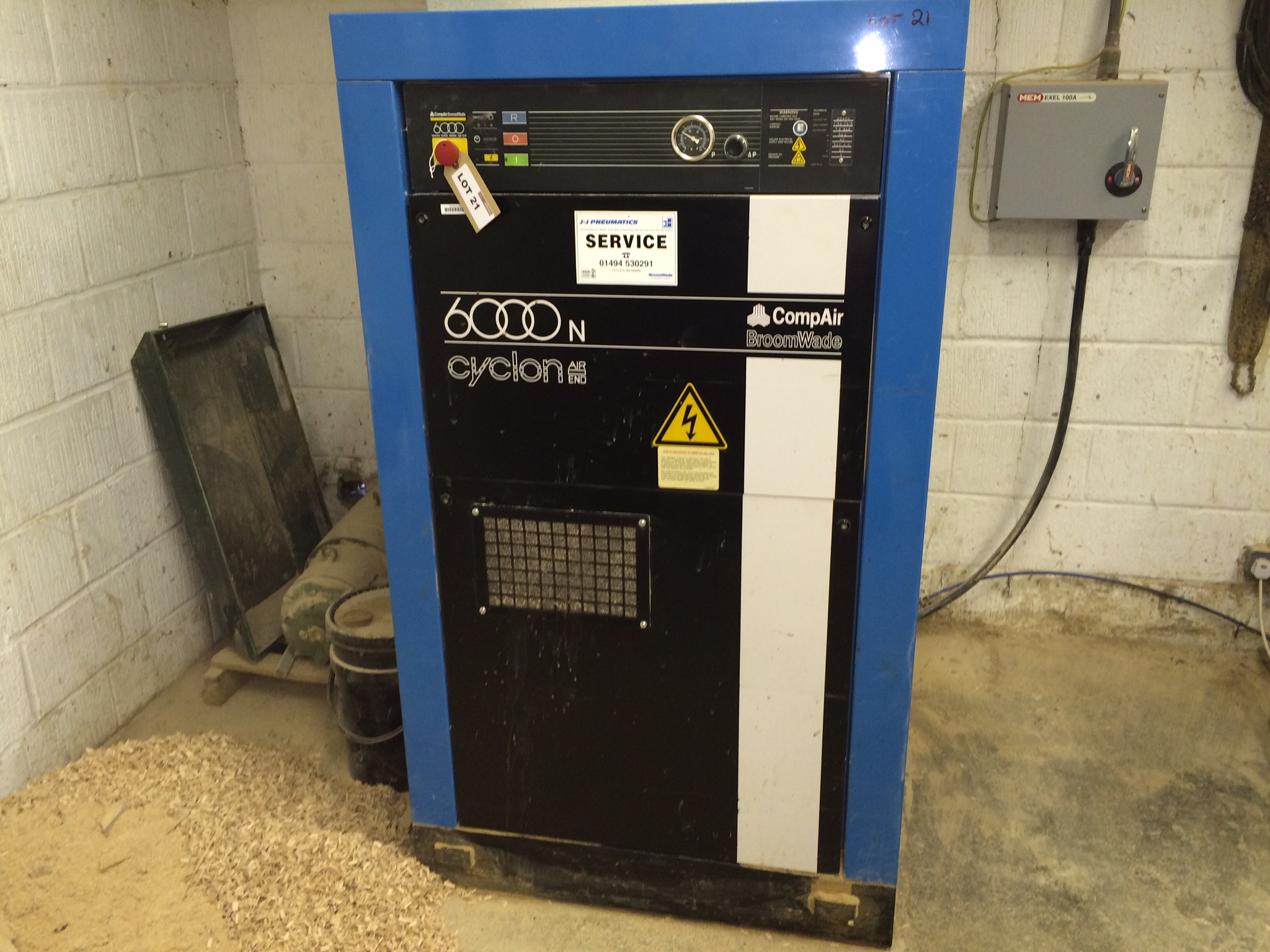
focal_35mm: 30
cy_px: 476
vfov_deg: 46.8
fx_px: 1101
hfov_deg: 60.0
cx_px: 635
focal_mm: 4.12
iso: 100
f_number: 2.2
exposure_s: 1/33
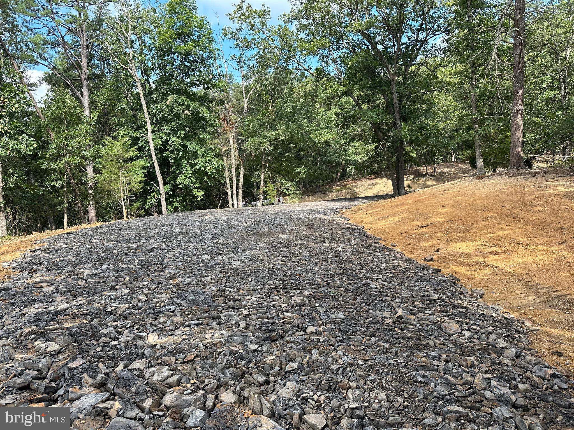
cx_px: 287
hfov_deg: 71.6
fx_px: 398
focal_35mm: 24
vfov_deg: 56.8
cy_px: 215
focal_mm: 6.86
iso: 80
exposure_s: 1/999
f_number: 1.78
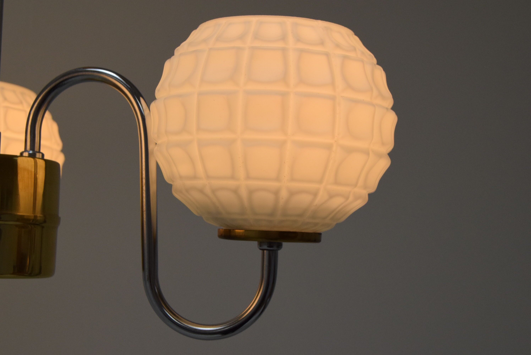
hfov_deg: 33.4
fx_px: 886
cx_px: 266
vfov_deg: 22.7
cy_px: 178
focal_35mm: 60
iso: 1600
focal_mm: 40
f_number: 10
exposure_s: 1/400
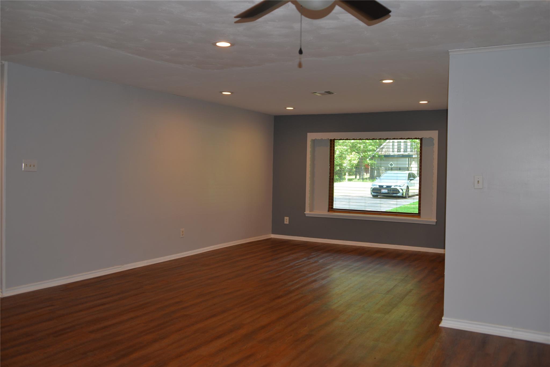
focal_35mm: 34
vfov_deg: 38.9
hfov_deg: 55.8
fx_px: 519
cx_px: 275
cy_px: 184
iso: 400
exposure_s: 1/125
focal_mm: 34
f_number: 3.5
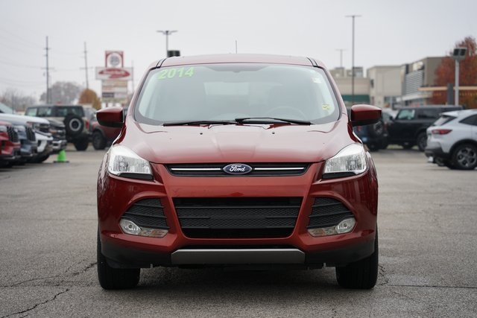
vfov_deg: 15.4
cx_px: 238
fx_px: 1179
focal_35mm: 89
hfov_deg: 22.9
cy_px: 159
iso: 125
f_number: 4.5
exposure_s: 1/100
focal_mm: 89
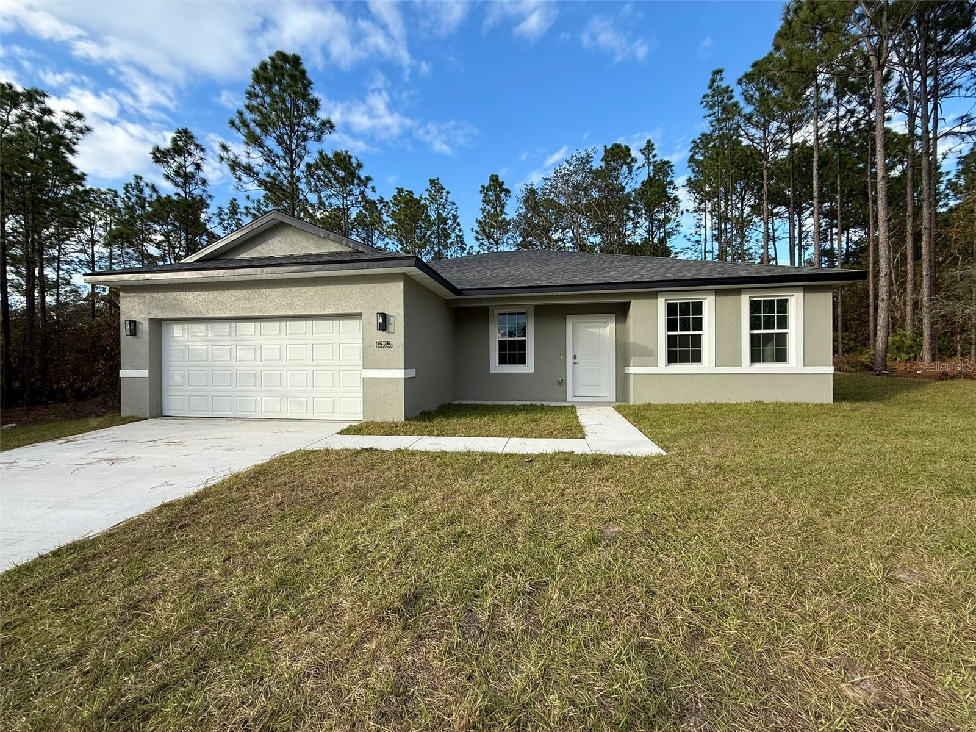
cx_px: 488
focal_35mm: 14
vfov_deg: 85.7
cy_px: 366
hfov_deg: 102.1
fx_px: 395
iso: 50
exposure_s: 1/734
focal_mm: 2.22
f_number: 2.2
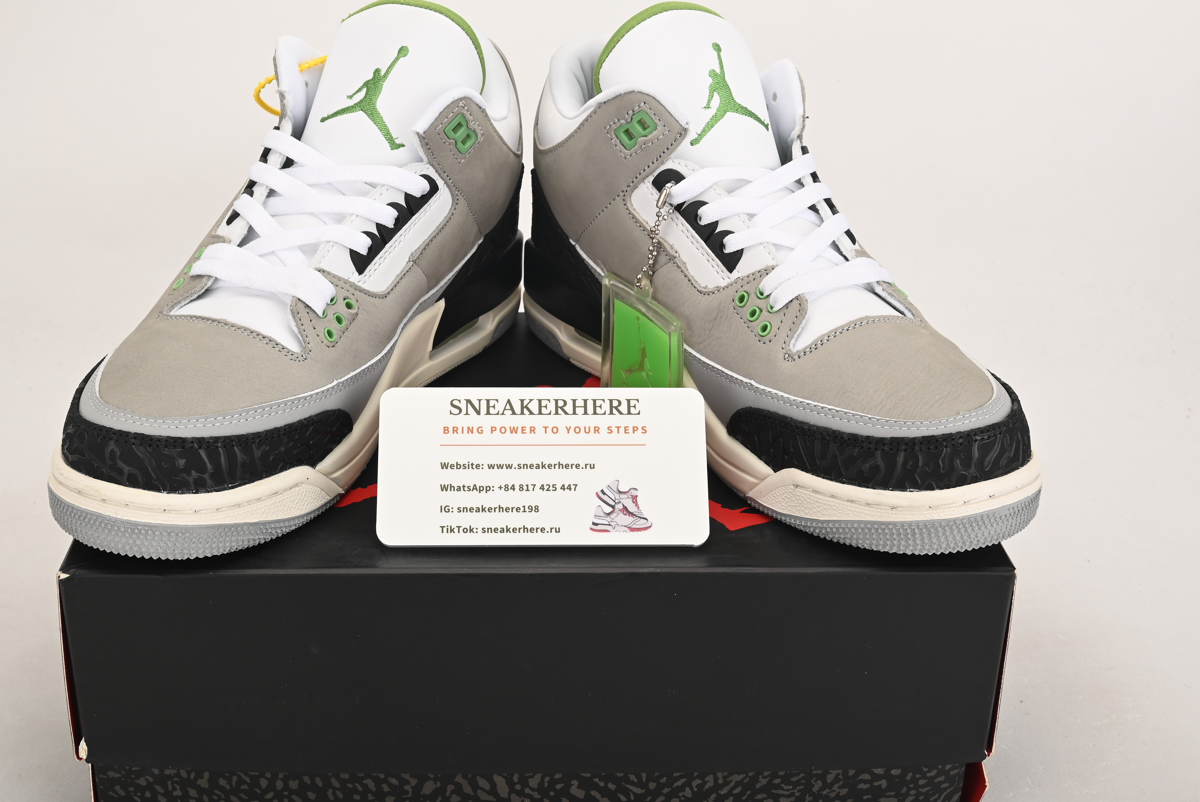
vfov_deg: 28.1
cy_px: 402
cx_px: 540
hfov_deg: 41.1
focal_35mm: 48
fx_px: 1601
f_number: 13
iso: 100
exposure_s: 1/200
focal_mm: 37
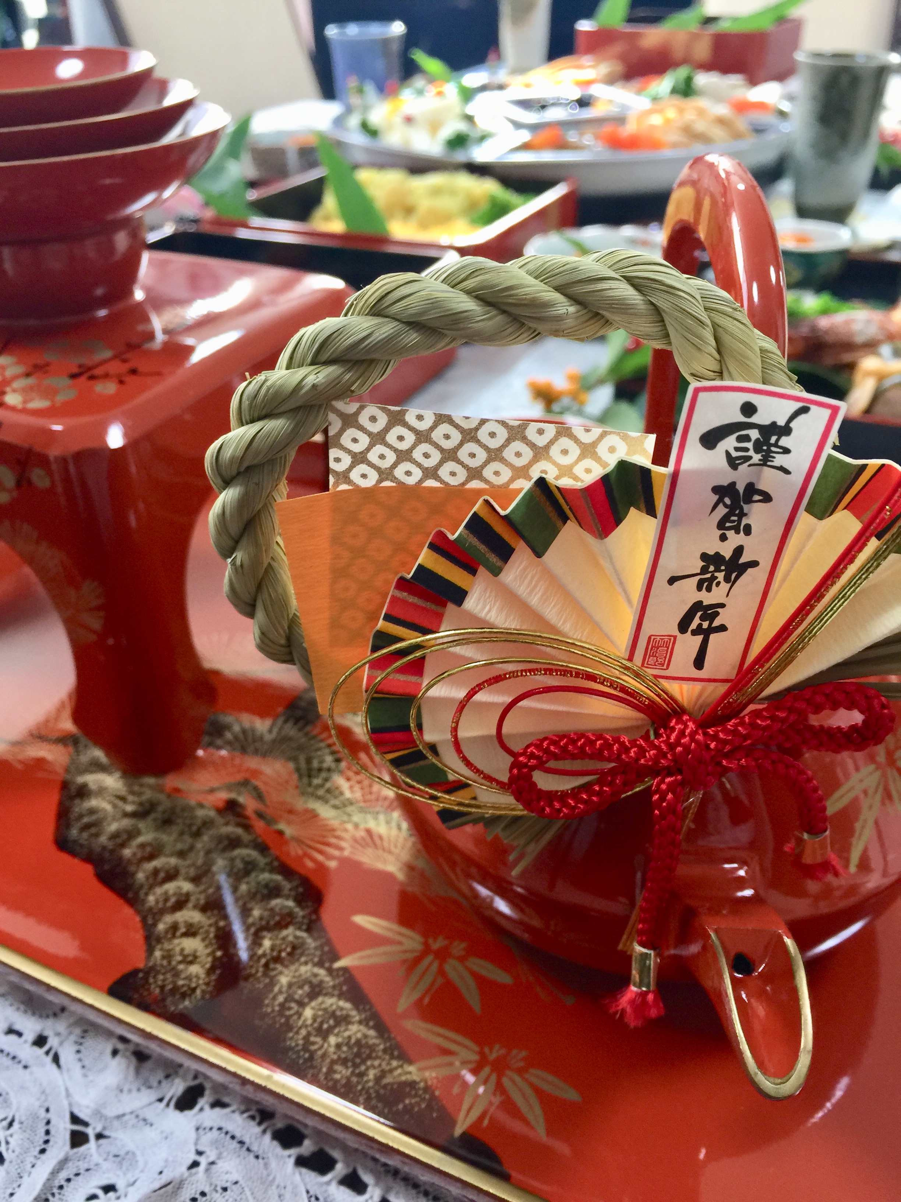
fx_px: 1006
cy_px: 601
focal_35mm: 29
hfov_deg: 48.2
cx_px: 450
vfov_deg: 61.7
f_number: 2.2
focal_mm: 4.15
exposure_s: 1/17
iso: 40
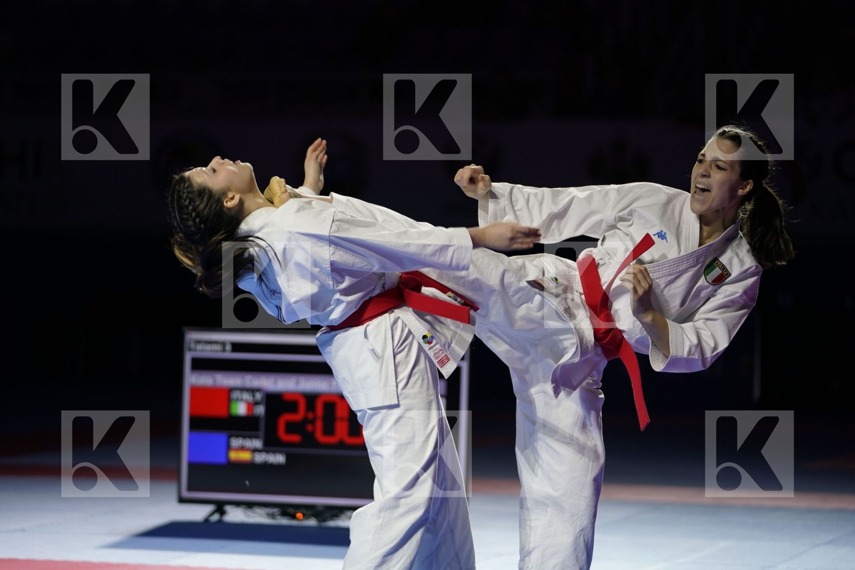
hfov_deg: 15.5
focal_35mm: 132
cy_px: 285
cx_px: 428
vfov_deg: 10.4
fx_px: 3135
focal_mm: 132
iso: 500
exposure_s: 1/500
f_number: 2.8
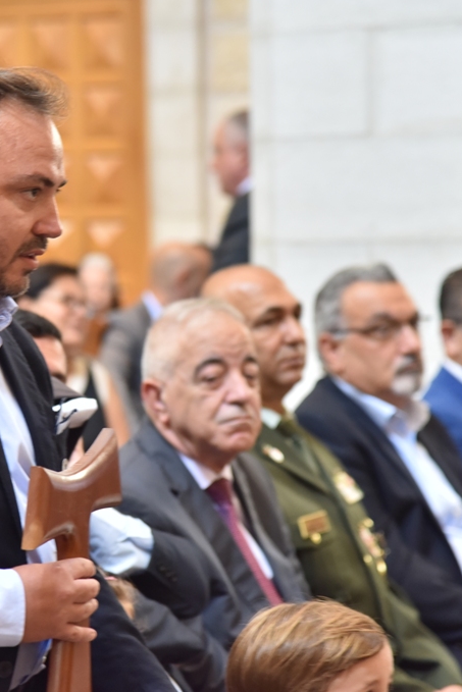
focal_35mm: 181
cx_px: 61
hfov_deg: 7.6
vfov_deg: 11.4
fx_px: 3482
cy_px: 347
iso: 1600
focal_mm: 120
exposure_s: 1/80
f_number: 4.5
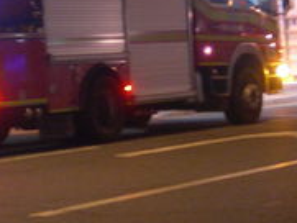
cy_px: 100
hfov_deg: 11.8
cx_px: 144
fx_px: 1442
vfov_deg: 8.8
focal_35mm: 168
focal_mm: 7.8
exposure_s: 1/2.5
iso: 125
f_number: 2.8
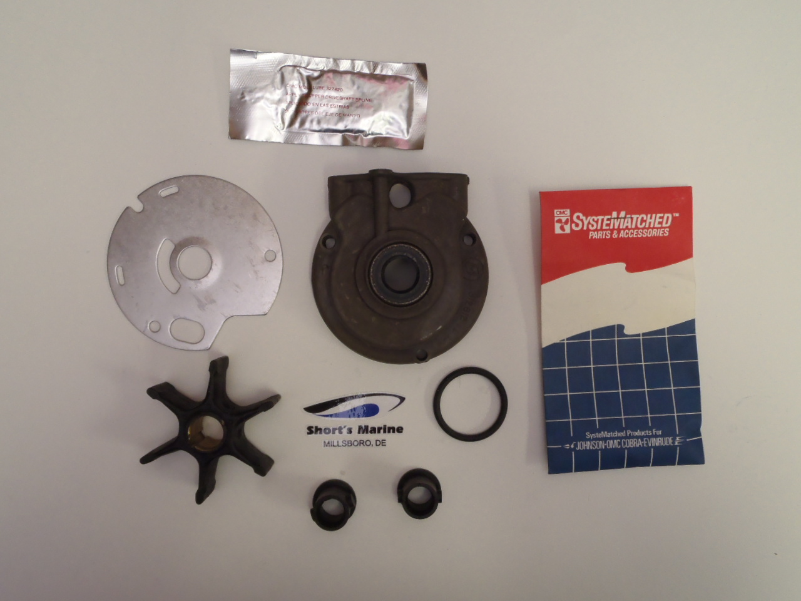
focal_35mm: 28
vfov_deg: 49.7
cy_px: 300
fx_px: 648
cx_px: 400
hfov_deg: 63.4
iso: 200
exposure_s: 1/20
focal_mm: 5
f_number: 3.5
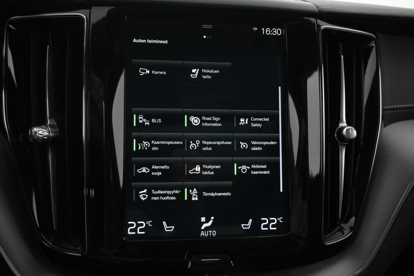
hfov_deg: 59.5
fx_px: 362
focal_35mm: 32
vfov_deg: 41.7
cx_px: 207
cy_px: 138
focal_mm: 21
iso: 2500
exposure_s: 1/60
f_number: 4
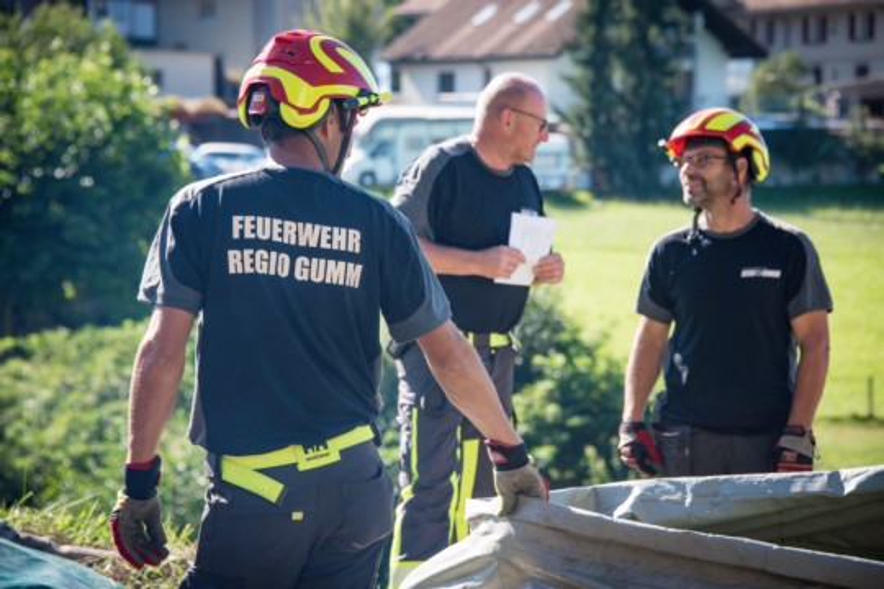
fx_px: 4174
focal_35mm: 170
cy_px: 294
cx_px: 442
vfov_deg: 8.1
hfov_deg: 12.1
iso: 1600
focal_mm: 170
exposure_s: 1/1000
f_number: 8
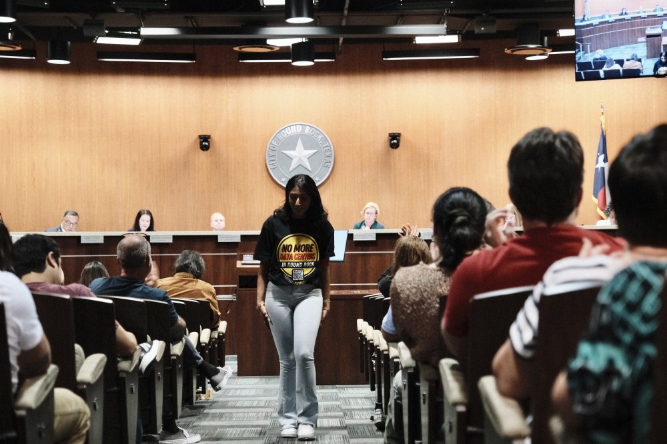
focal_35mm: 71
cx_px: 334
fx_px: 1315
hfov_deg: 28.5
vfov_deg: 19.2
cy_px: 222
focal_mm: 47
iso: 2500
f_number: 2.8
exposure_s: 1/70
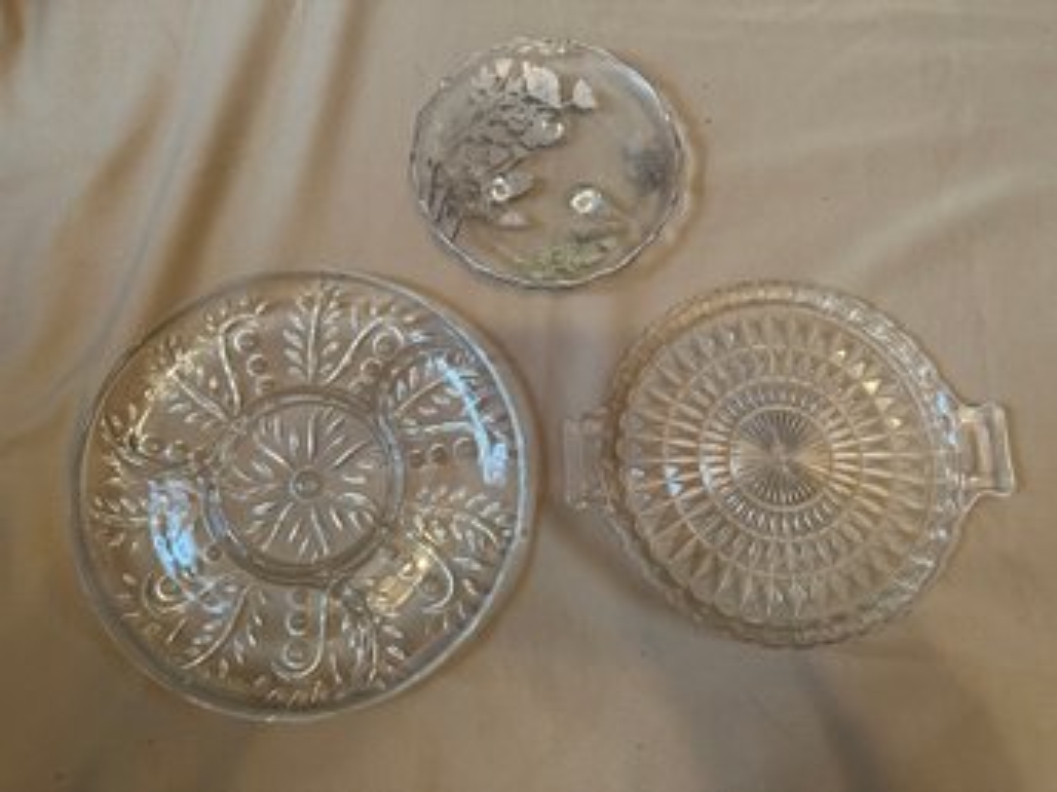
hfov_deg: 71.6
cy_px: 396
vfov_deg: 56.8
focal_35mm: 24
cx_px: 528
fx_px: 733
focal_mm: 6.86
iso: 500
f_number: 1.78
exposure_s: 1/60
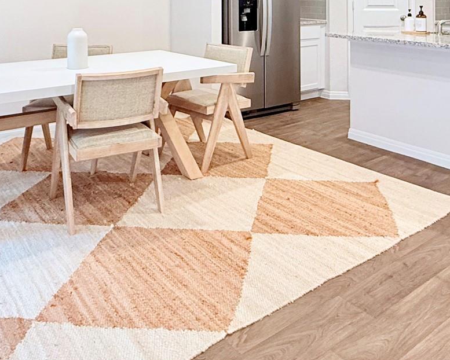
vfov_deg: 36.4
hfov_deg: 50.2
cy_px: -12
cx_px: 200
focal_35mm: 36
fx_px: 480
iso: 250
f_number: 2.2
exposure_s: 1/60
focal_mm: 2.22
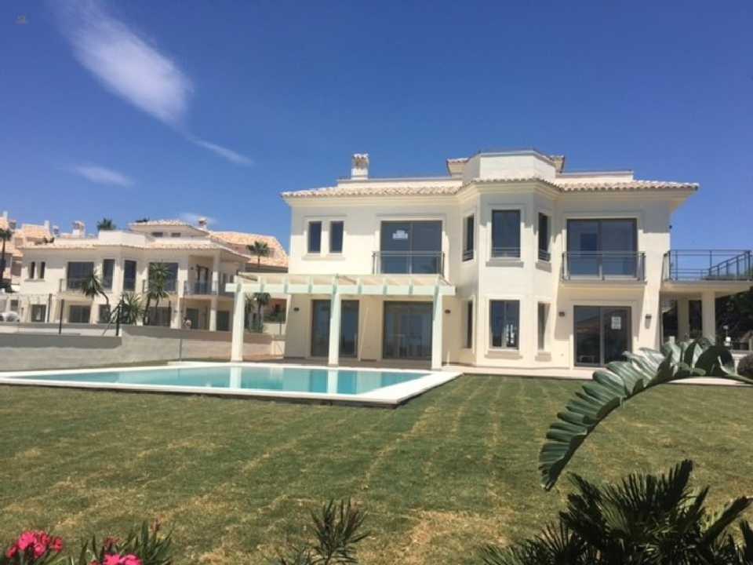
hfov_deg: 61.7
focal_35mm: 29
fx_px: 631
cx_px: 376
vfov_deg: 48.2
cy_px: 282
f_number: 2.2
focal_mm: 4.15
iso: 25
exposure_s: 1/2564
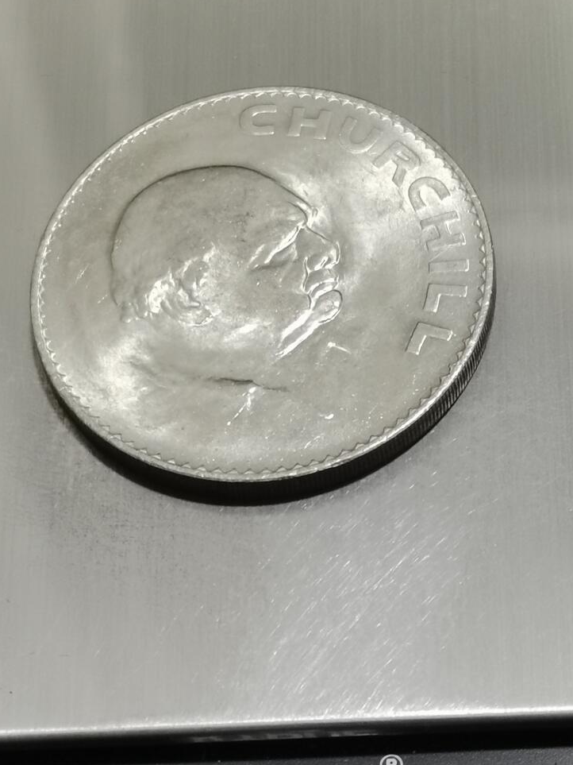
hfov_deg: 13.0
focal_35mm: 114
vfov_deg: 17.3
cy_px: 465
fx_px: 2517
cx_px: 329
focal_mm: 5.58
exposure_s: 1/90
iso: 100
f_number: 1.8
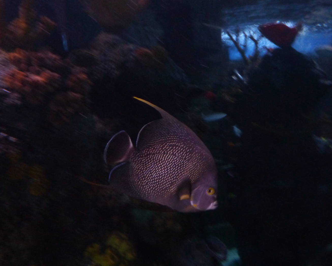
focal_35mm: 30
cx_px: 175
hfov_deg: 58.7
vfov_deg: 48.4
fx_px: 295
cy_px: 151
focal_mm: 4.1
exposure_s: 1/8
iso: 400
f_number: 3.3
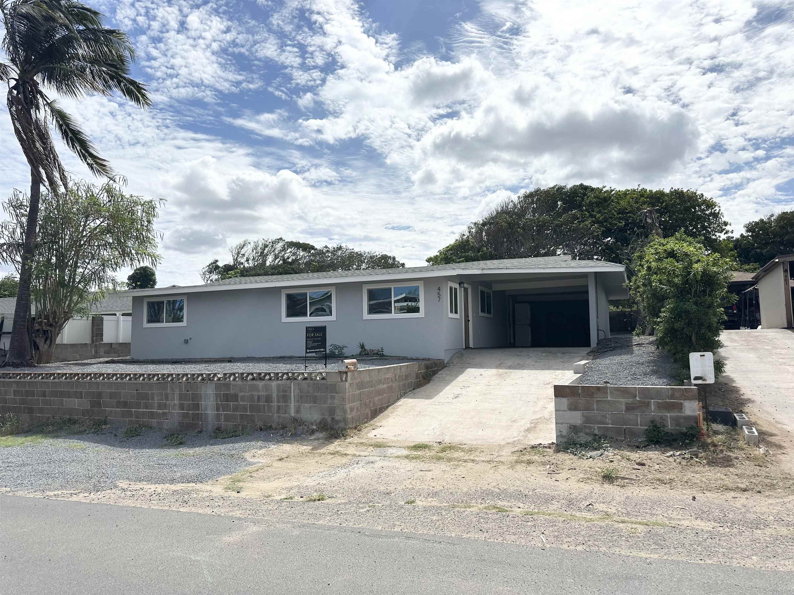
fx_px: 550
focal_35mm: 24
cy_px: 298
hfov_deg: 71.6
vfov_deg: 56.8
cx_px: 397
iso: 80
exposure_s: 1/13699
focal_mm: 6.86
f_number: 1.78
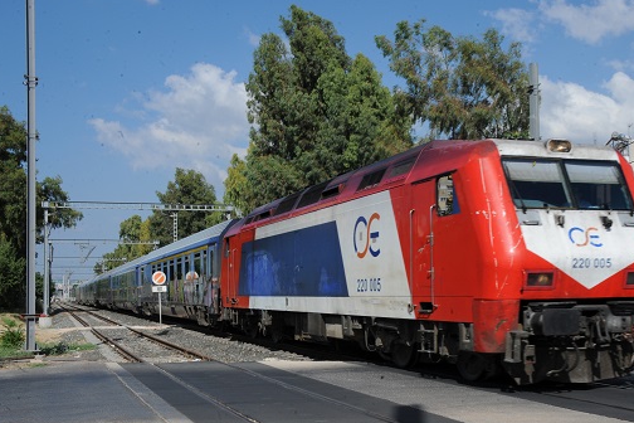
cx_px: 371
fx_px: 863
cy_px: 262
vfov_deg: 27.4
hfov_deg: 40.2
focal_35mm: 49
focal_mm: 38
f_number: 20
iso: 320
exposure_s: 1/200
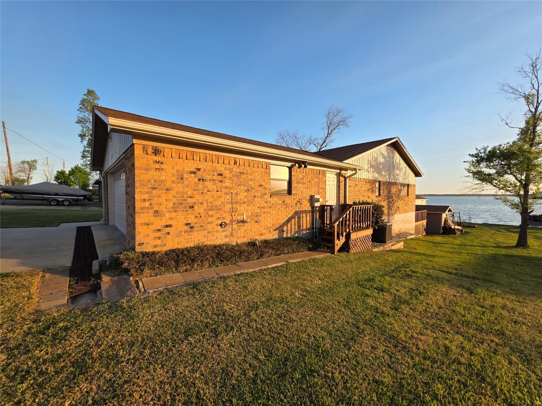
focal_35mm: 13
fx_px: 204
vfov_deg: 89.9
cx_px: 271
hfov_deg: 106.2
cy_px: 203
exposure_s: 1/607
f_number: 1.9
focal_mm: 2.2
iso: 40
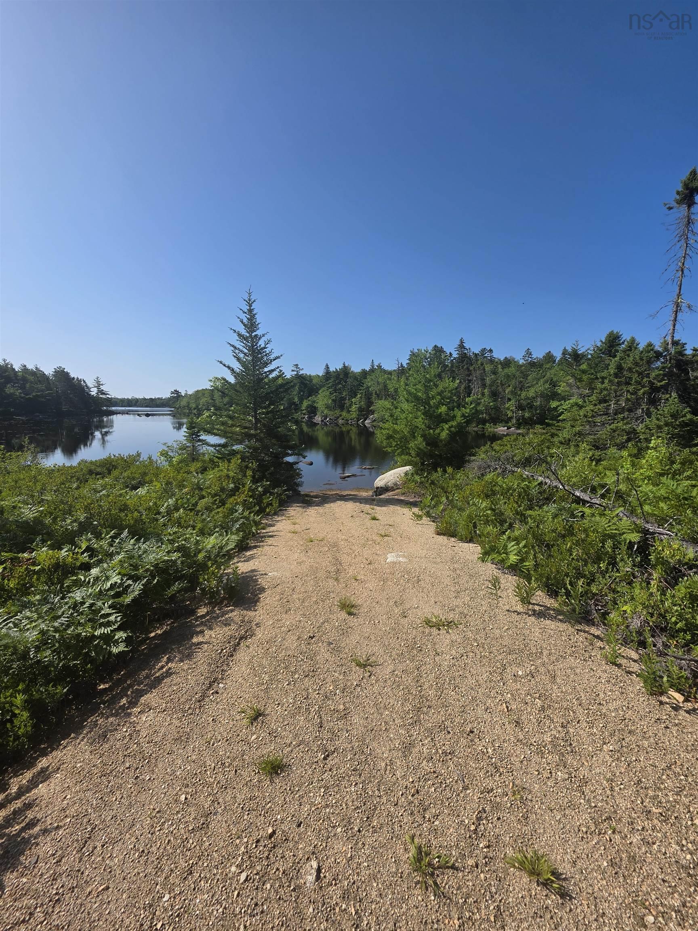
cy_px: 466
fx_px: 350
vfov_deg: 106.2
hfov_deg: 89.9
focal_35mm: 13
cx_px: 349
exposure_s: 1/2851
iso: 40
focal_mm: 2.2
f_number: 1.9
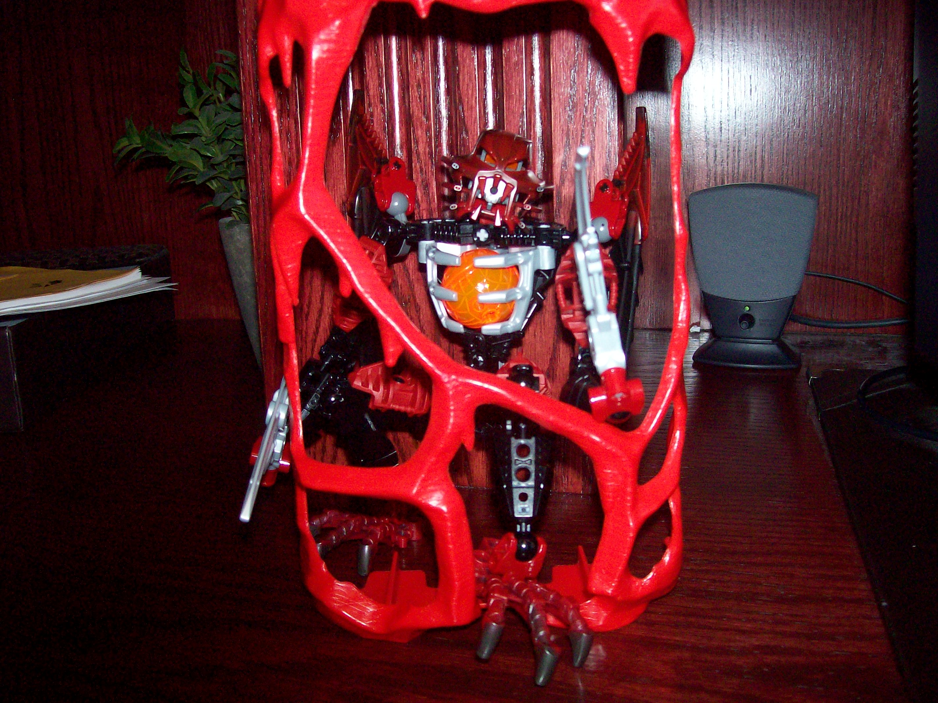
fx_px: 975
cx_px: 469
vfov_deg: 39.6
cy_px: 352
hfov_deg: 51.4
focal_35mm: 36
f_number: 2.7
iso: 140
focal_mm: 6
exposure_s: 1/64
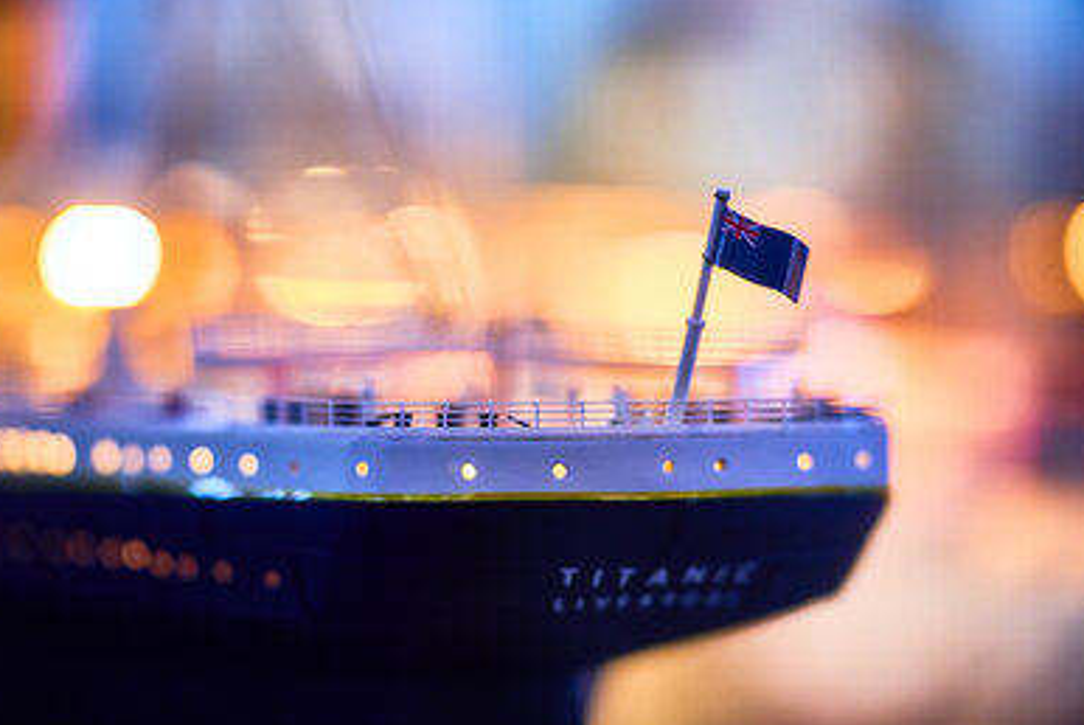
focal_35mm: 88
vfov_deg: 15.6
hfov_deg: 23.1
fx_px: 2652
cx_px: 542
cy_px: 370
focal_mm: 85
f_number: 1.6
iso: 800
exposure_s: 1/30
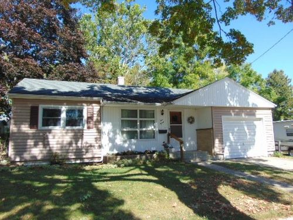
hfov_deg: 69.4
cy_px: 110
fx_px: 212
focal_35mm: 25
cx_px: 146
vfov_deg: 54.9
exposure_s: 1/500
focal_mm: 4.5
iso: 80
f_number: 3
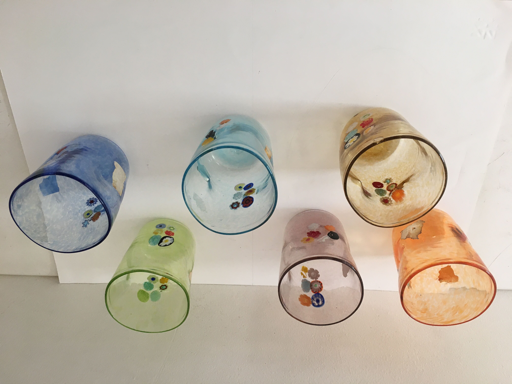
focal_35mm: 29
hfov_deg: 61.7
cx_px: 256
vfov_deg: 48.2
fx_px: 429
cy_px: 192
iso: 40
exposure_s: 1/33
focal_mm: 4.15
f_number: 2.2
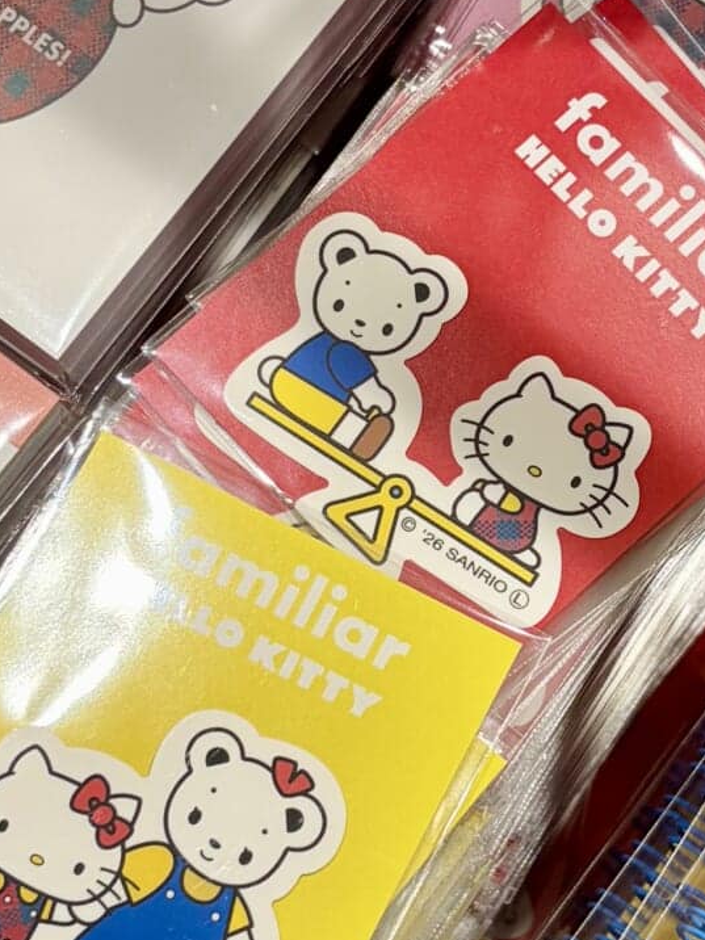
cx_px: 374
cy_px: 445
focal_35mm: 93
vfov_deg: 21.1
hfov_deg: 15.9
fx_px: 2525
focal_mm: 5.96
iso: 32
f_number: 1.6
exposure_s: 1/100
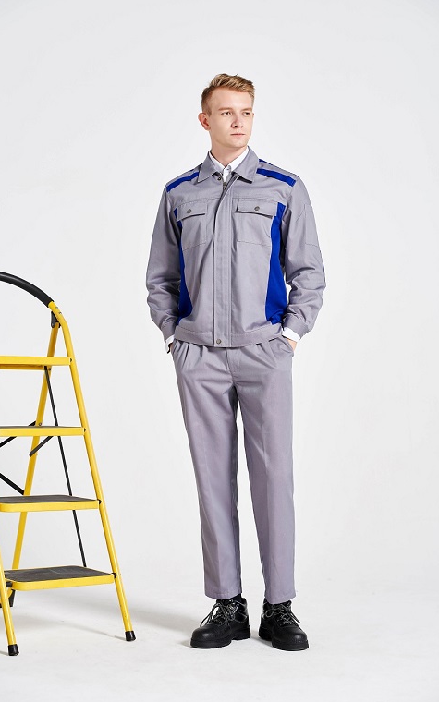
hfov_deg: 18.1
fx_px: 1378
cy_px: 352
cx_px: 212
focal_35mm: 72
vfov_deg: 28.6
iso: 200
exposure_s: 1/160
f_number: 6.3
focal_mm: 70
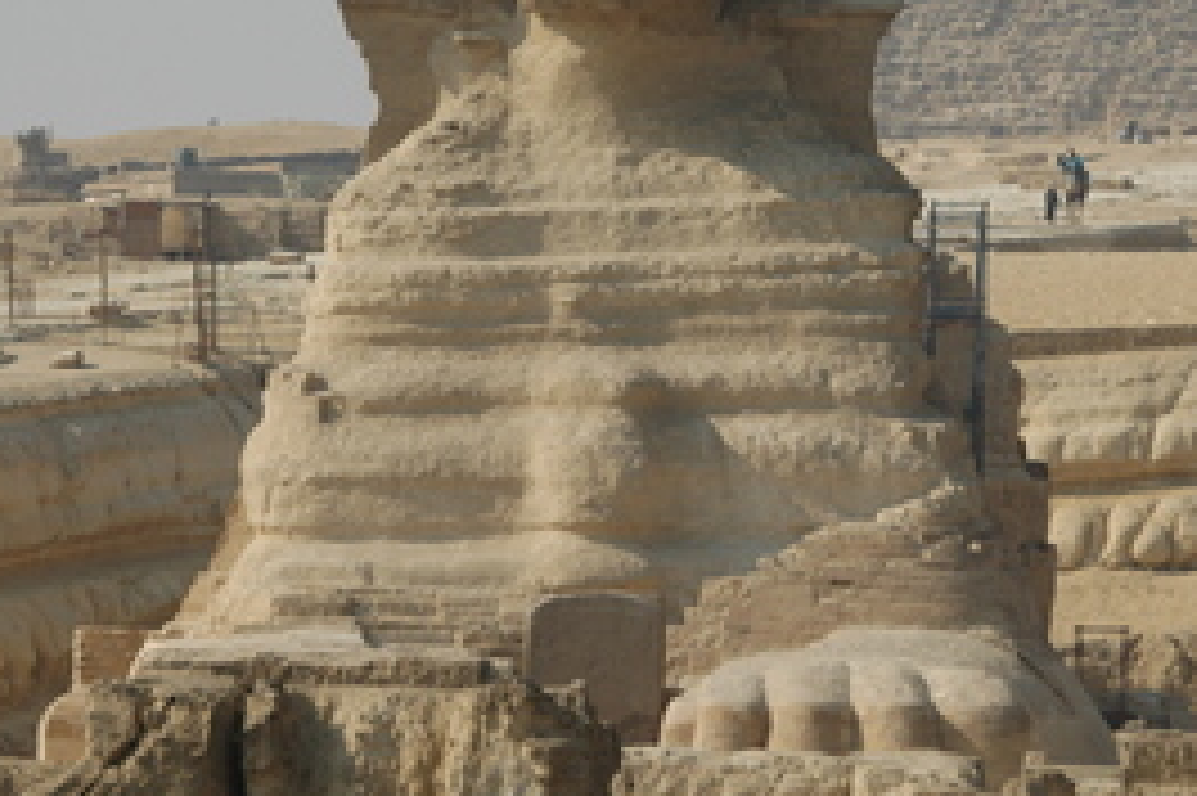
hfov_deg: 9.2
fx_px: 7410
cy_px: 261
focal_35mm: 223
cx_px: 608
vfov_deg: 6.2
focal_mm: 90
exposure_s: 1/1000
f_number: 8
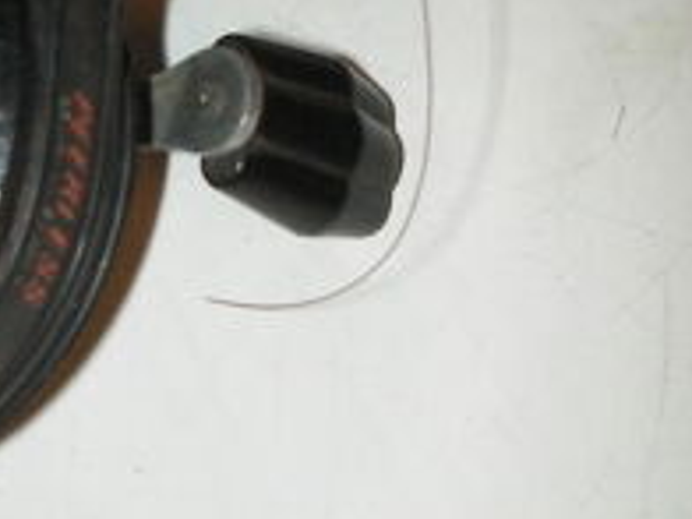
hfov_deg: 20.9
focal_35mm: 93
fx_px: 1859
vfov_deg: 15.8
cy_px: 92
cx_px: 155
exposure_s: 1/30
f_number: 5.6
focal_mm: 6.3
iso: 200
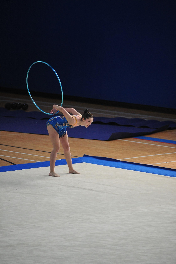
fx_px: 2252
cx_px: 88
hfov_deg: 4.5
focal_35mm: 307
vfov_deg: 6.7
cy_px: 135
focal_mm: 300
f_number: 2.8
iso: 3200
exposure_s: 1/2000
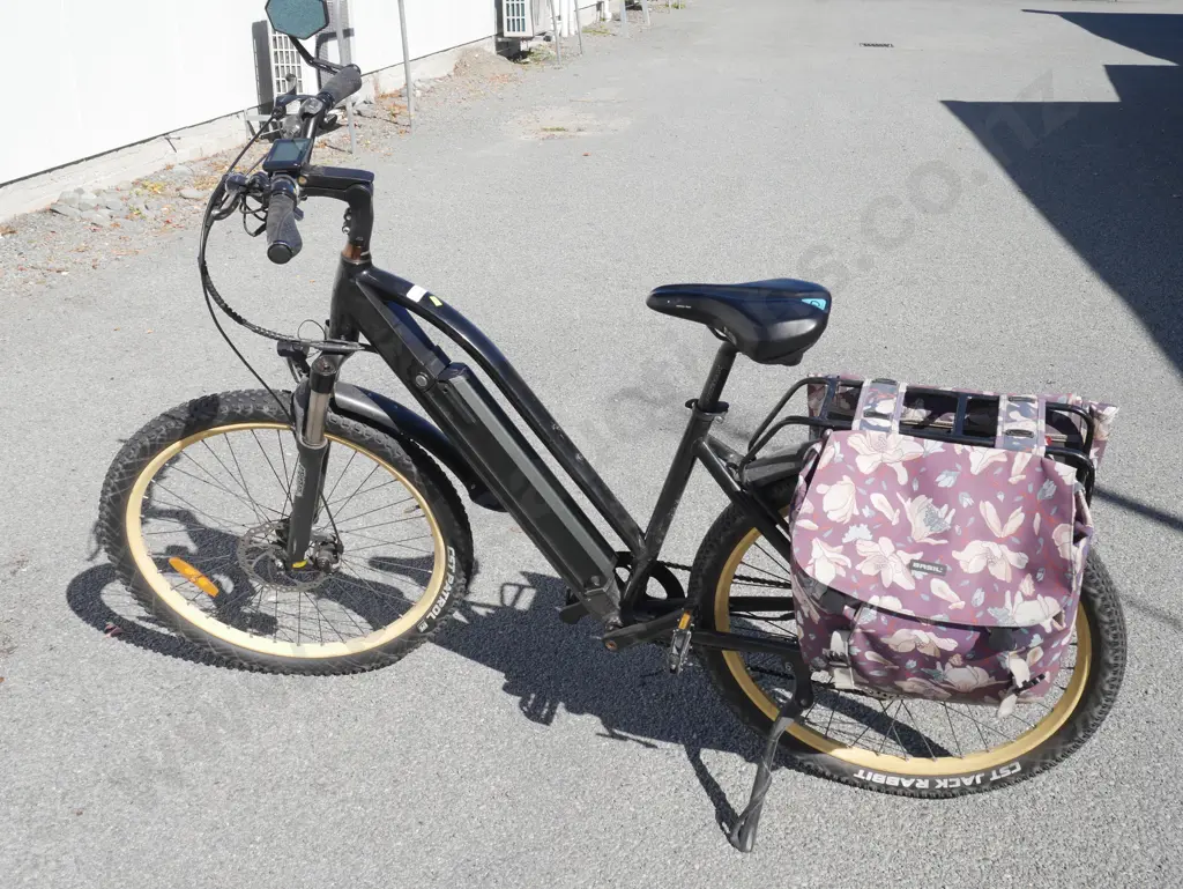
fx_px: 1231
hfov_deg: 51.3
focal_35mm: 36
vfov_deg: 39.7
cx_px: 592
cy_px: 444
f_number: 8
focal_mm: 18
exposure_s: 1/400
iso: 200
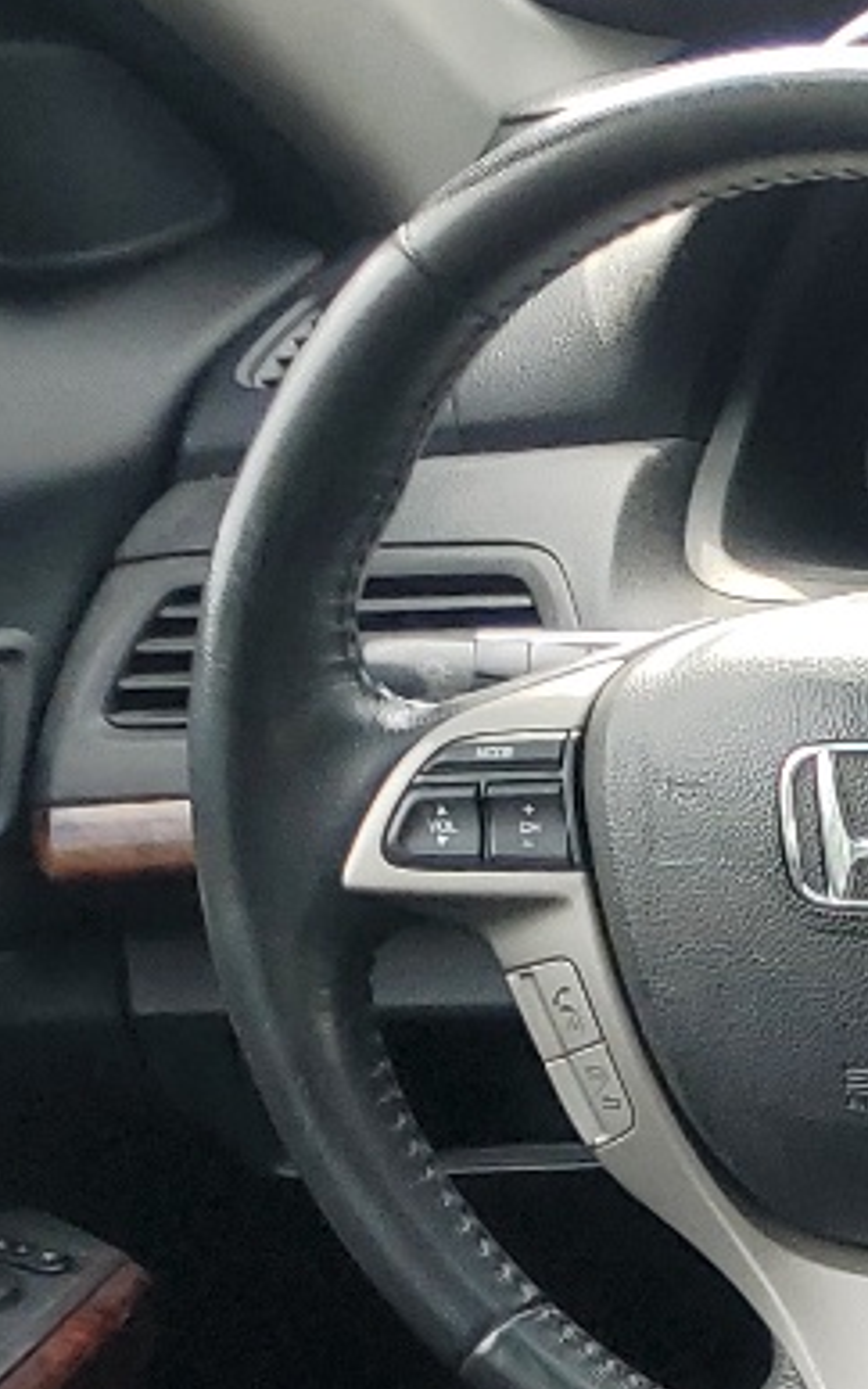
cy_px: 1992
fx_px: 4313
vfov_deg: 16.8
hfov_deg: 9.7
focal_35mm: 114
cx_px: 2317
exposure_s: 1/244
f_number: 1.5
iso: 50
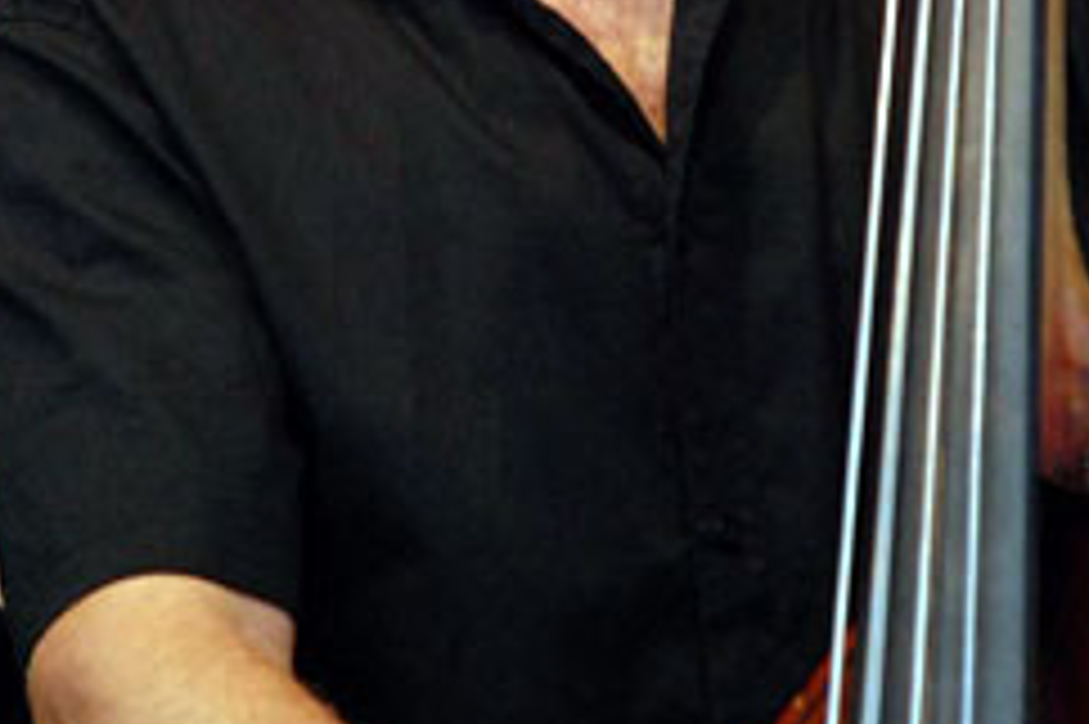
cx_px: 616
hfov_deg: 5.3
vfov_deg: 3.5
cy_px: -47
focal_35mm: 390
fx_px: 11789
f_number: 5.6
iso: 1250
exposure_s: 1/60
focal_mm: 120
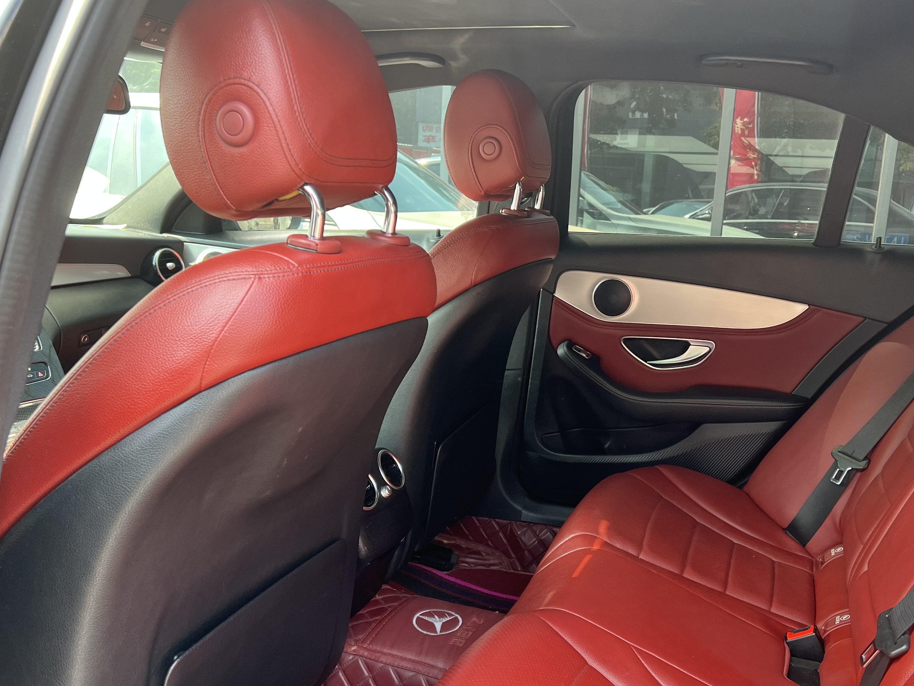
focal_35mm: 33
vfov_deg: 42.9
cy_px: 381
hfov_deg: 55.3
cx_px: 495
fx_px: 871
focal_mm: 5.7
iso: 80
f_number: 1.5
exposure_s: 1/121
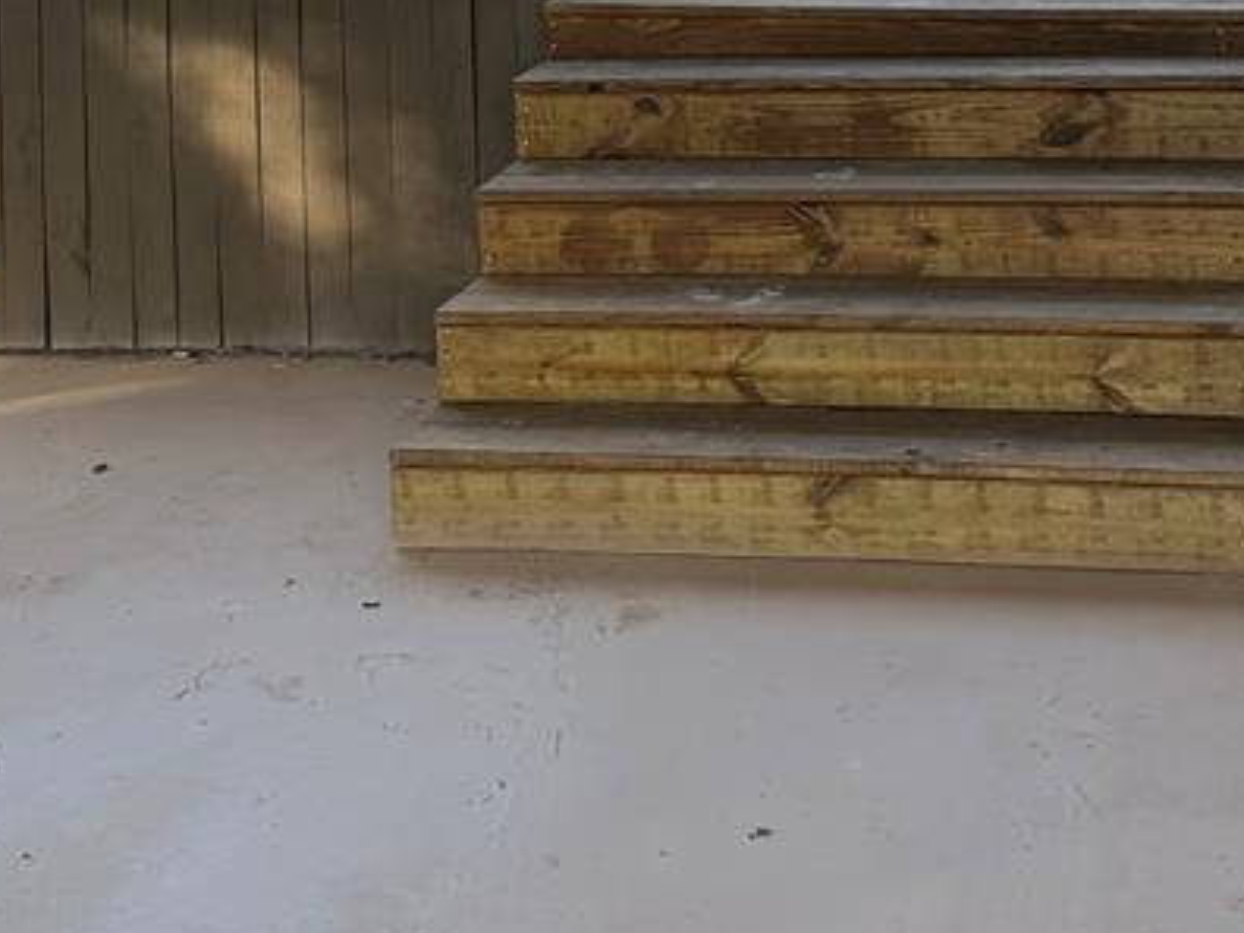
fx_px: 2228
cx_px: 760
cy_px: -157
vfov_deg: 22.0
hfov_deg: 31.1
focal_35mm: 62
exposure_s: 1/539
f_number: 1.78
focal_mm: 6.76
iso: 100
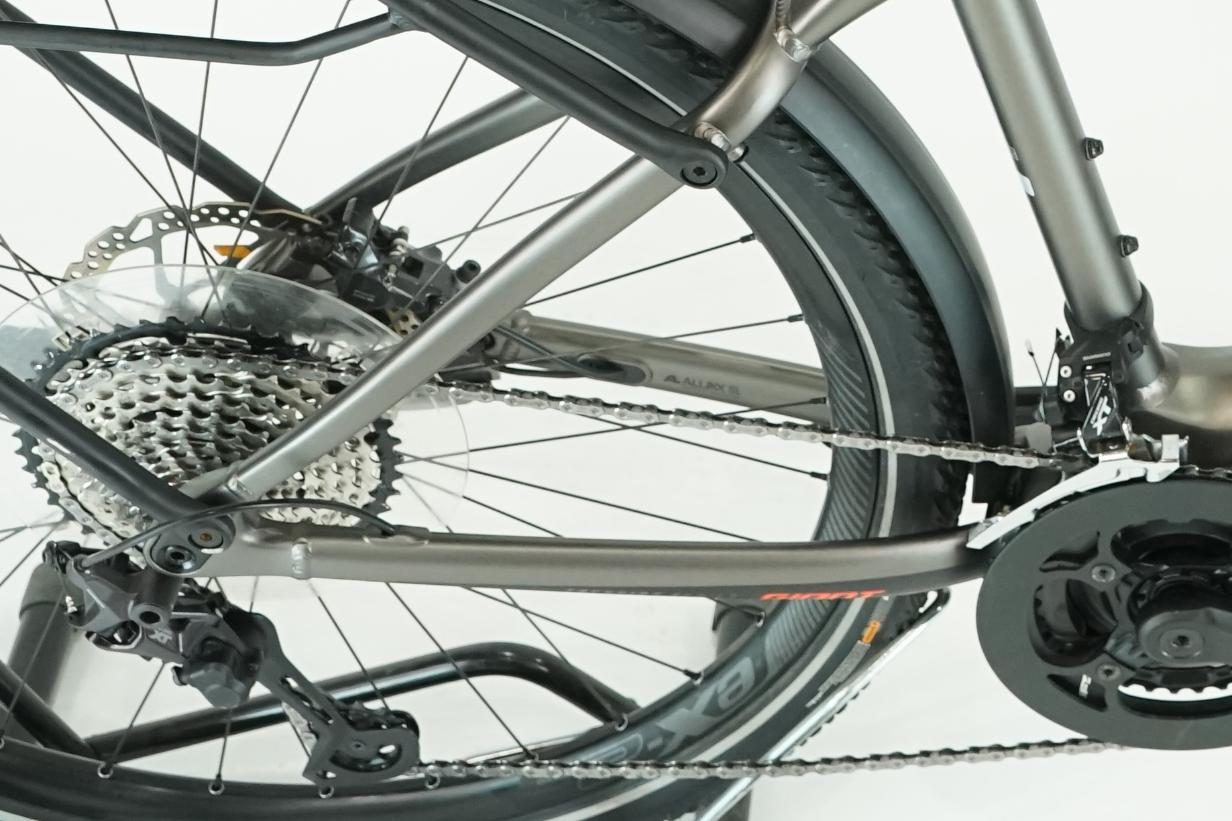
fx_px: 3353
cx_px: 1341
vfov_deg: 13.5
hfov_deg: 19.9
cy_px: -215
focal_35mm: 98
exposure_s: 1/200
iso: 1600
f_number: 5
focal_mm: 30
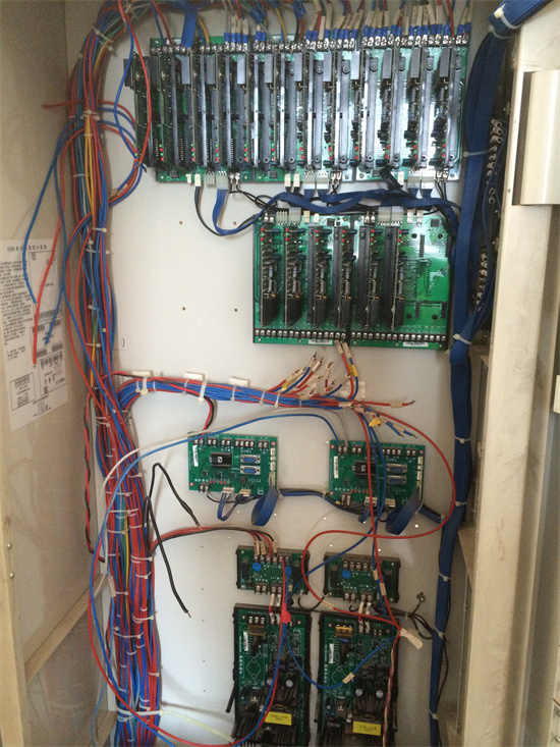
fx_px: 647
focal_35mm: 30
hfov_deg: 46.8
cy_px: 374
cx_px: 280
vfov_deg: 60.0
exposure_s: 1/30
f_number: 2.2
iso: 320
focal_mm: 4.12
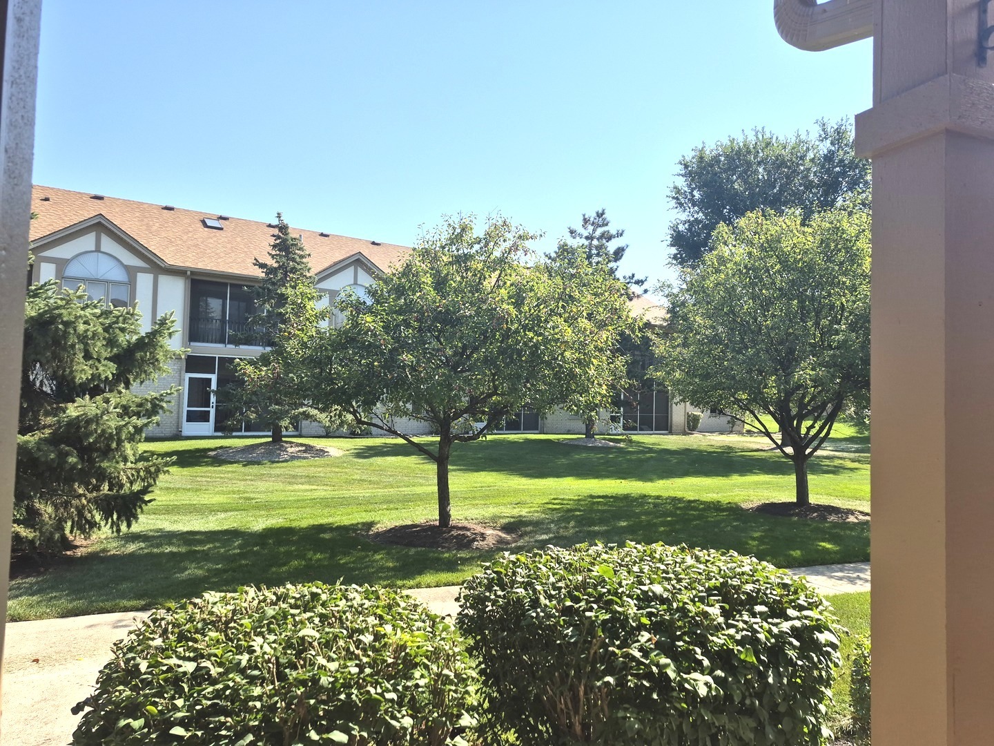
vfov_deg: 58.9
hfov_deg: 73.9
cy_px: 373
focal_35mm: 23
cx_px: 497
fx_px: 660
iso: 25
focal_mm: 5.4
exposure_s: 1/1572
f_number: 1.8
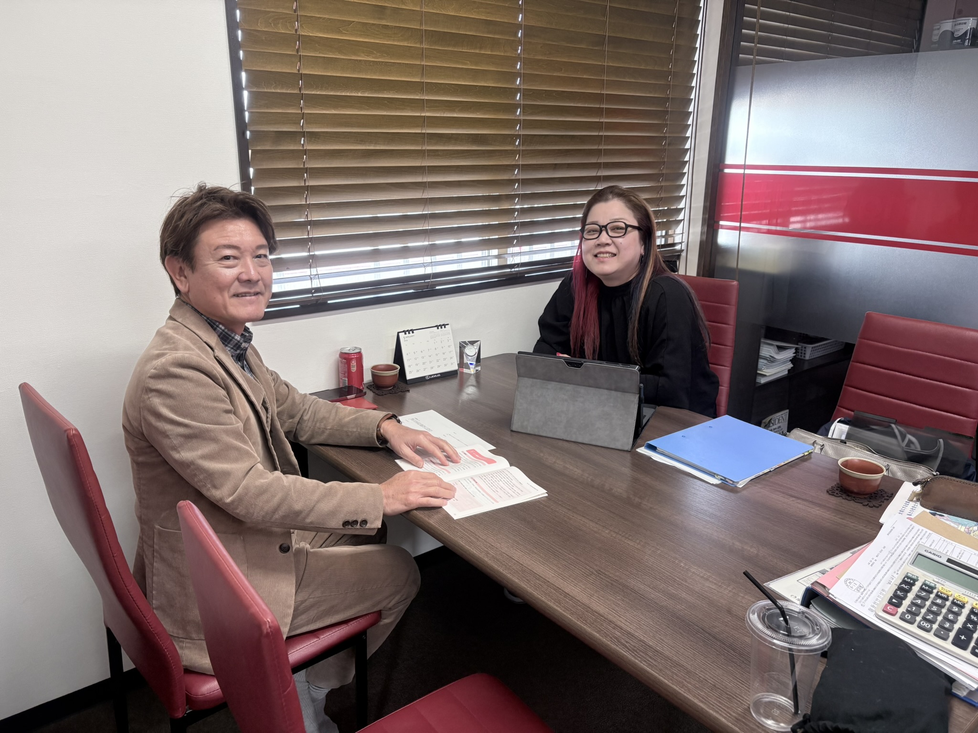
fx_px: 735
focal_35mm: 26
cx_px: 489
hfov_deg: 67.3
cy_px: 366
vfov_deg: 53.1
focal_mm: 5.96
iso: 125
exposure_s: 1/120
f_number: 1.6
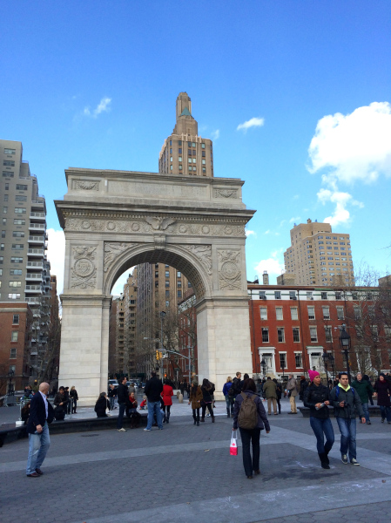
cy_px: 262
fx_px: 452
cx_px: 196
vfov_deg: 60.0
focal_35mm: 30
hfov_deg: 46.7
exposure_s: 1/933
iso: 32
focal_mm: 4.12
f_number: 2.2
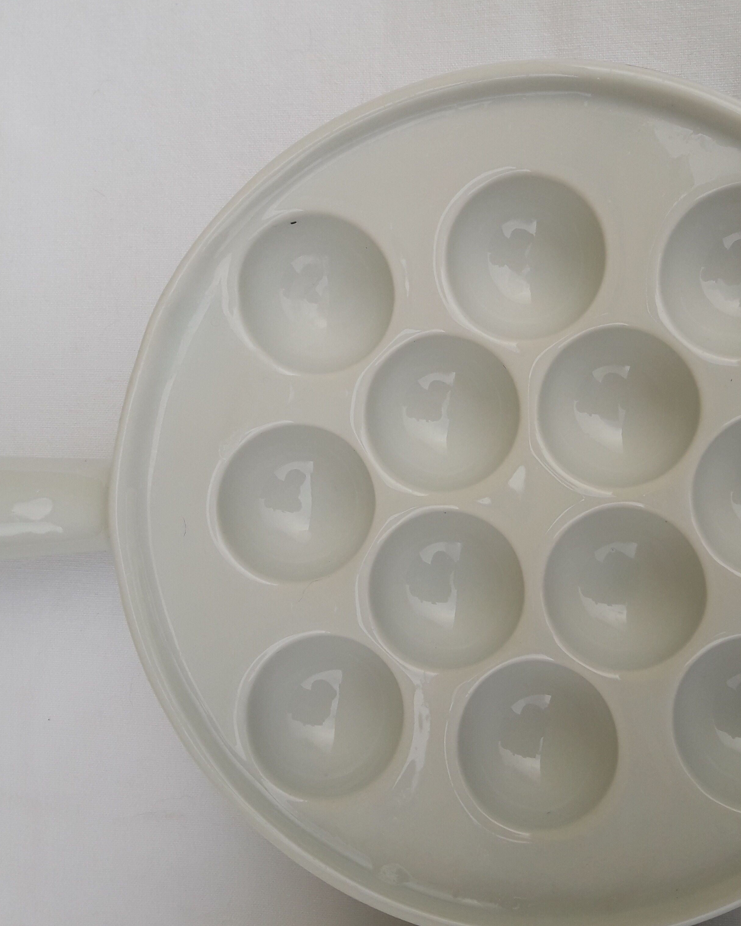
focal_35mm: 37
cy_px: 459
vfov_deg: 49.1
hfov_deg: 39.6
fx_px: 1014
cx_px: 496
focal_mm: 3.7
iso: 40
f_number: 1.9
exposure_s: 1/604
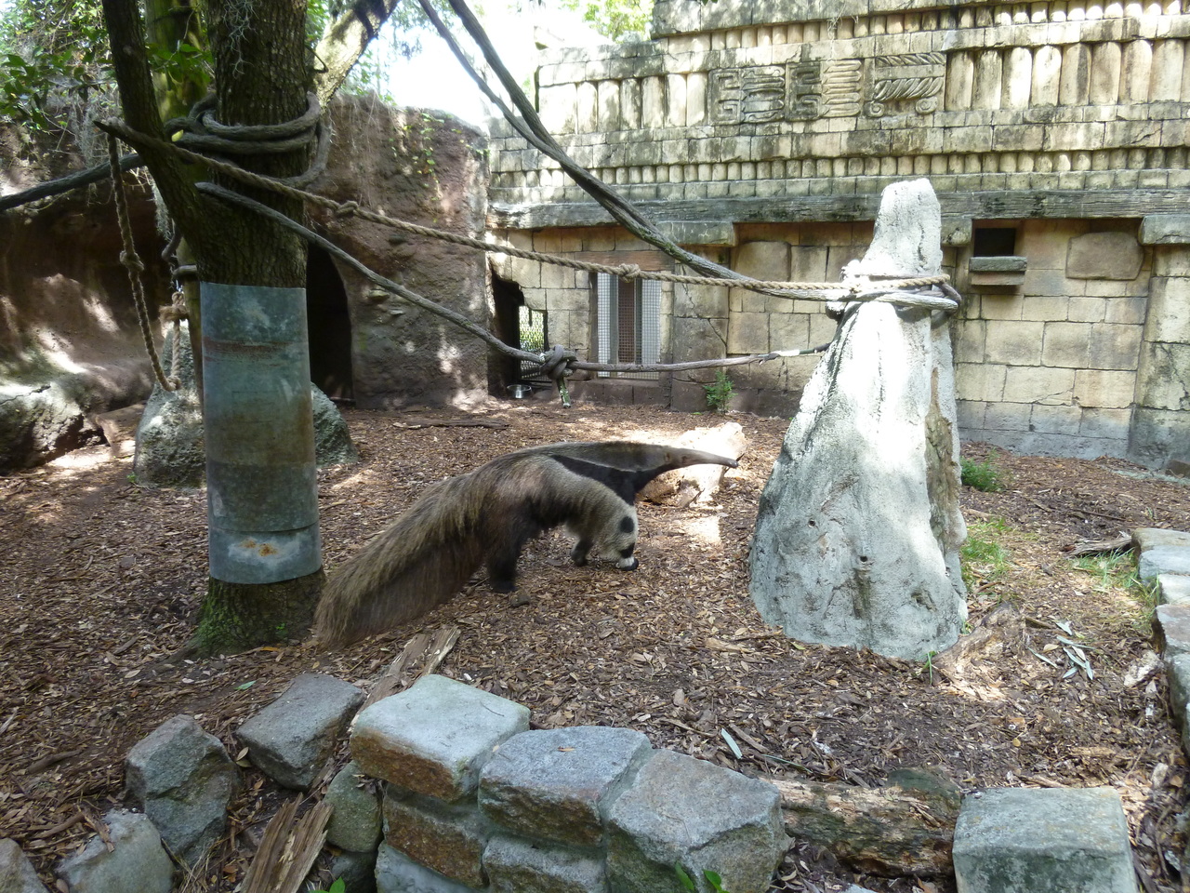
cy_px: 446
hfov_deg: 69.4
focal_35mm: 25
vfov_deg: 54.9
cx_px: 595
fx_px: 859
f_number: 3.3
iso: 200
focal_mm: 4.5
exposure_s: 1/60
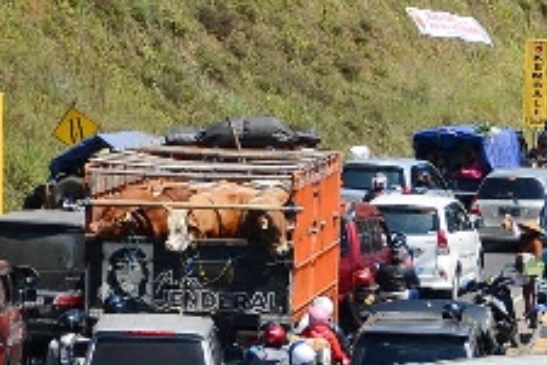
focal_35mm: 354
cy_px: 338
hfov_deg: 5.8
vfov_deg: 3.9
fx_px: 5378
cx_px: 759
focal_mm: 52
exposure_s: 1/1000
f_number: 5
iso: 200
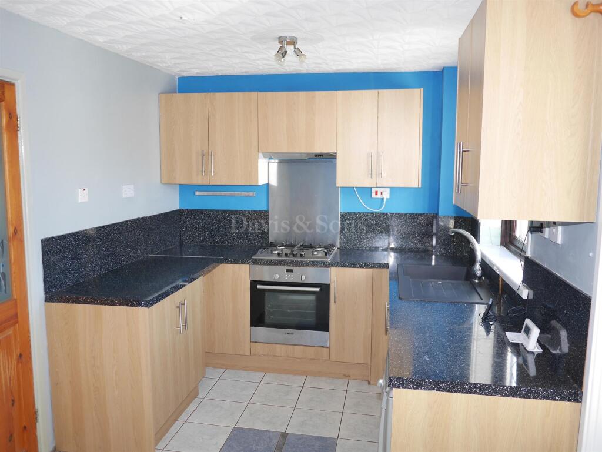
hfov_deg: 63.4
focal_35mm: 28
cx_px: 301
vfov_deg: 49.8
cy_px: 226
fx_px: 487
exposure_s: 1/80
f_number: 2.5
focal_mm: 14
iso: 200
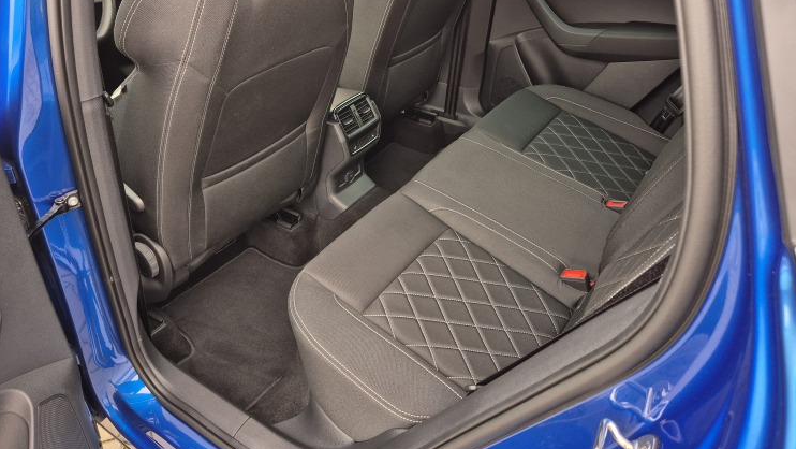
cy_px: 191
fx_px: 570
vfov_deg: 42.8
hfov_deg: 69.8
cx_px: 377
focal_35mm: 27
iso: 160
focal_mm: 5.4
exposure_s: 1/180
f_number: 1.8
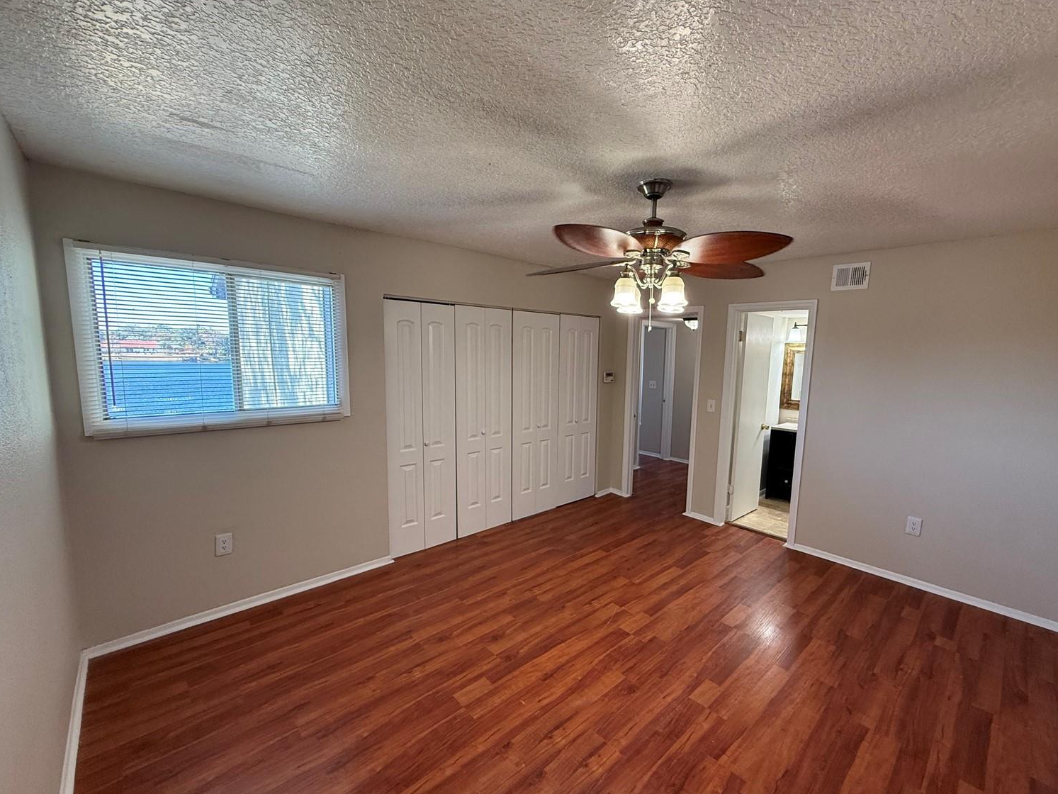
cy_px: 408
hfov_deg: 98.1
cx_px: 559
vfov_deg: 81.7
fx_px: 458
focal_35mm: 15
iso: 250
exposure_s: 1/120
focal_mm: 2.22
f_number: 2.2
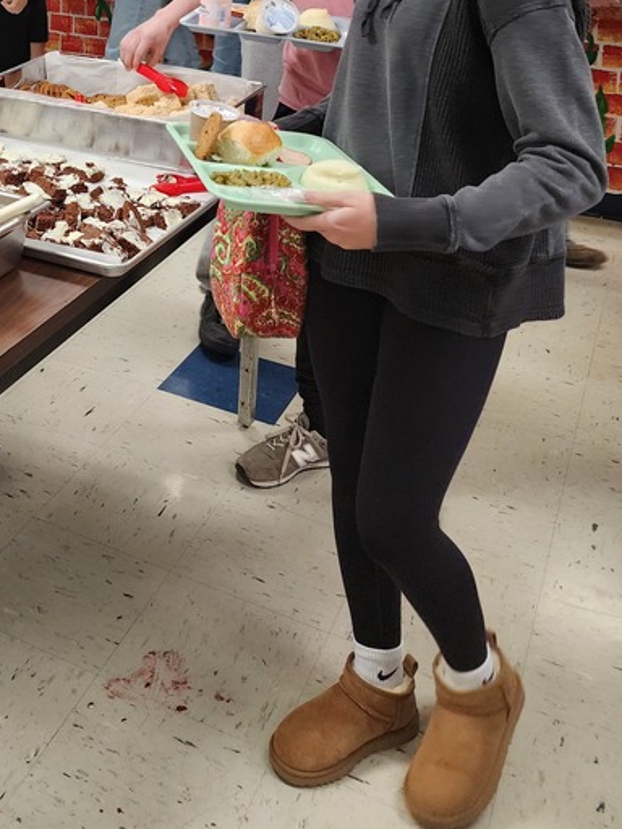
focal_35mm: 46
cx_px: 8
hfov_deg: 29.5
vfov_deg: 37.3
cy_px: 16
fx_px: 1102
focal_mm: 6.4
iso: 320
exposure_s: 1/120
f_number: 1.8
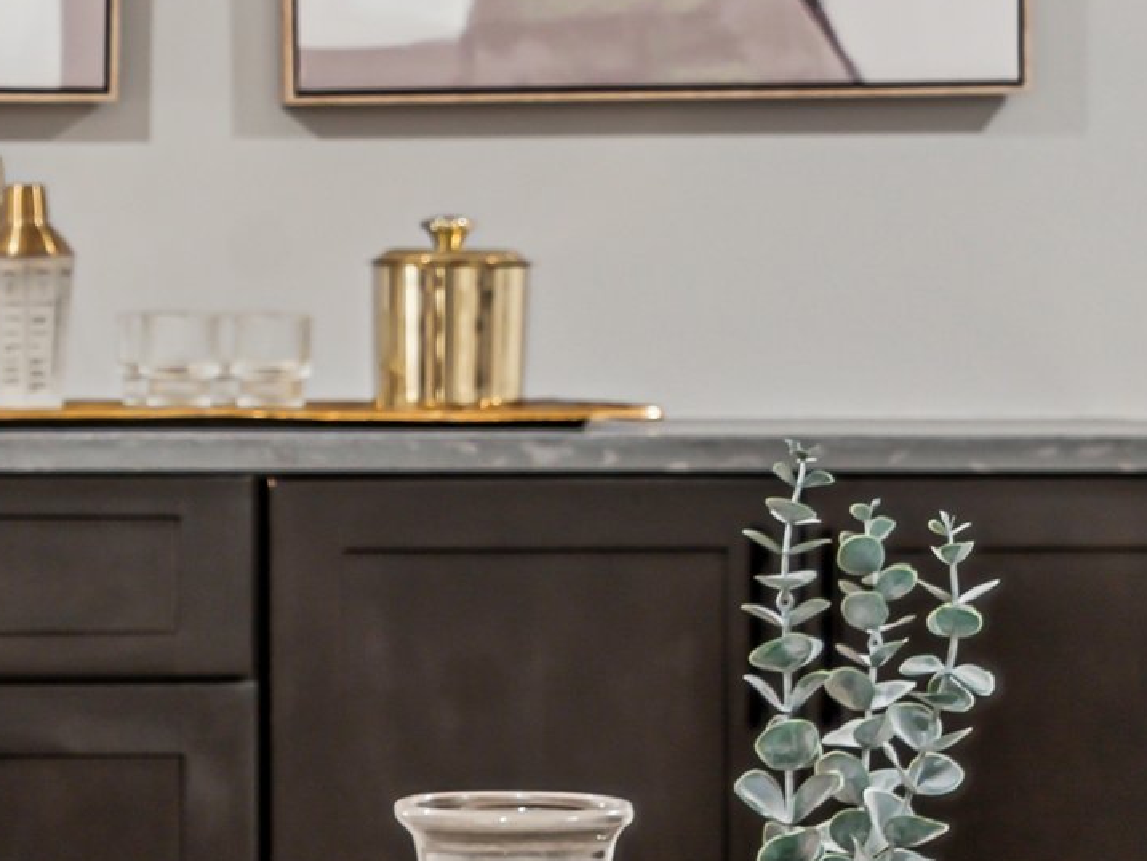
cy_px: 366
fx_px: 5601
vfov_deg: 8.8
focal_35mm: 169
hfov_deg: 11.0
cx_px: -801
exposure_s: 1
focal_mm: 35
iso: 250
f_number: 8
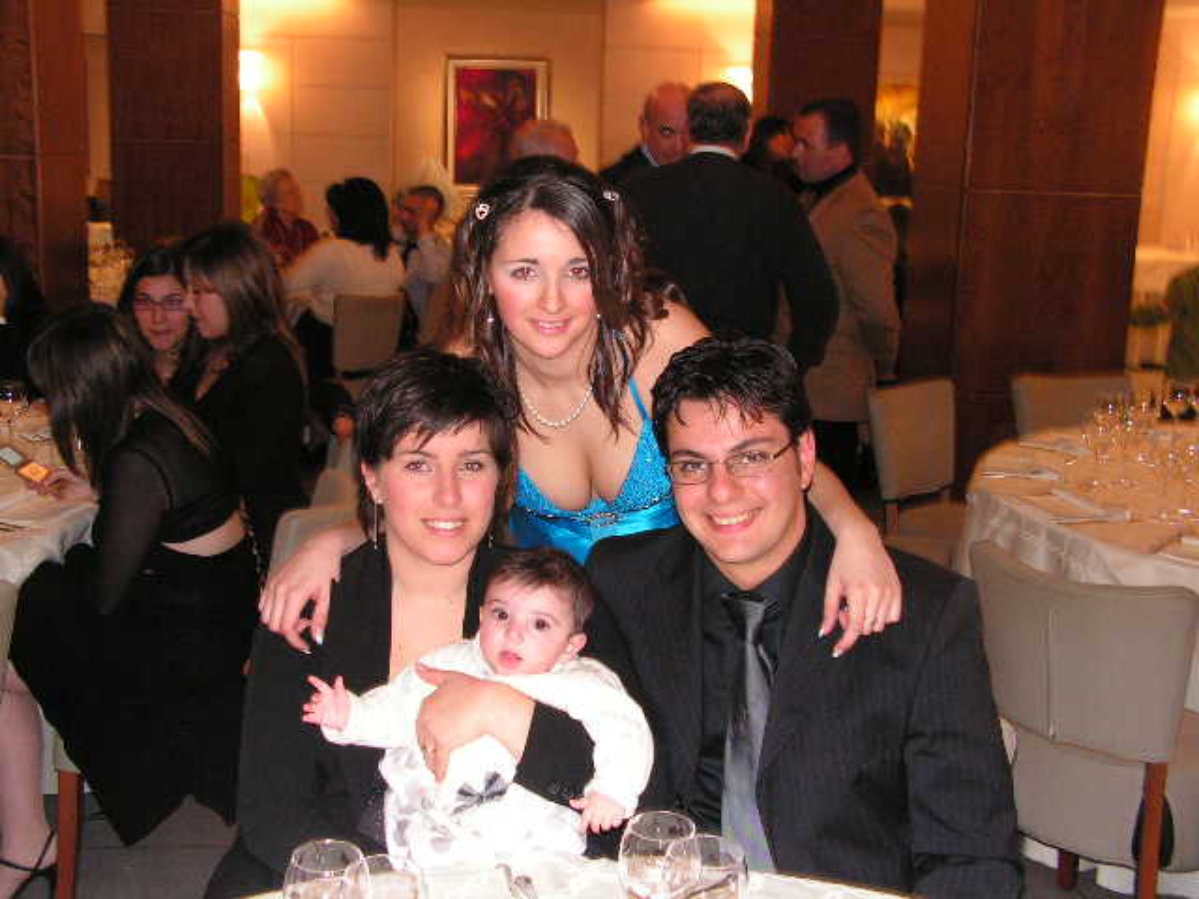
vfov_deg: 32.9
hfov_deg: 42.9
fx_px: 1524
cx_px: 600
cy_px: 450
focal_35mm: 44
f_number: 3.2
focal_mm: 7.4
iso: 200
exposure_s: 1/40
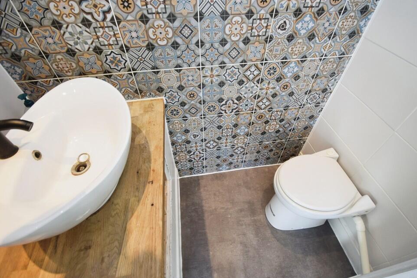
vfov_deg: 73.7
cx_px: 215
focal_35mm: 16
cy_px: 132
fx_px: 185
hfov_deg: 96.7
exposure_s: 1/60
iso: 400
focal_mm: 10
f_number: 4
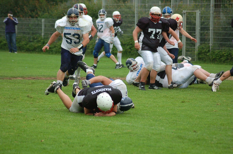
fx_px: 1308
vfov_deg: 6.8
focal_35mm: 202
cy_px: 77
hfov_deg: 10.2
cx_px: 116
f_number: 4.5
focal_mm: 135
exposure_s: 1/1000
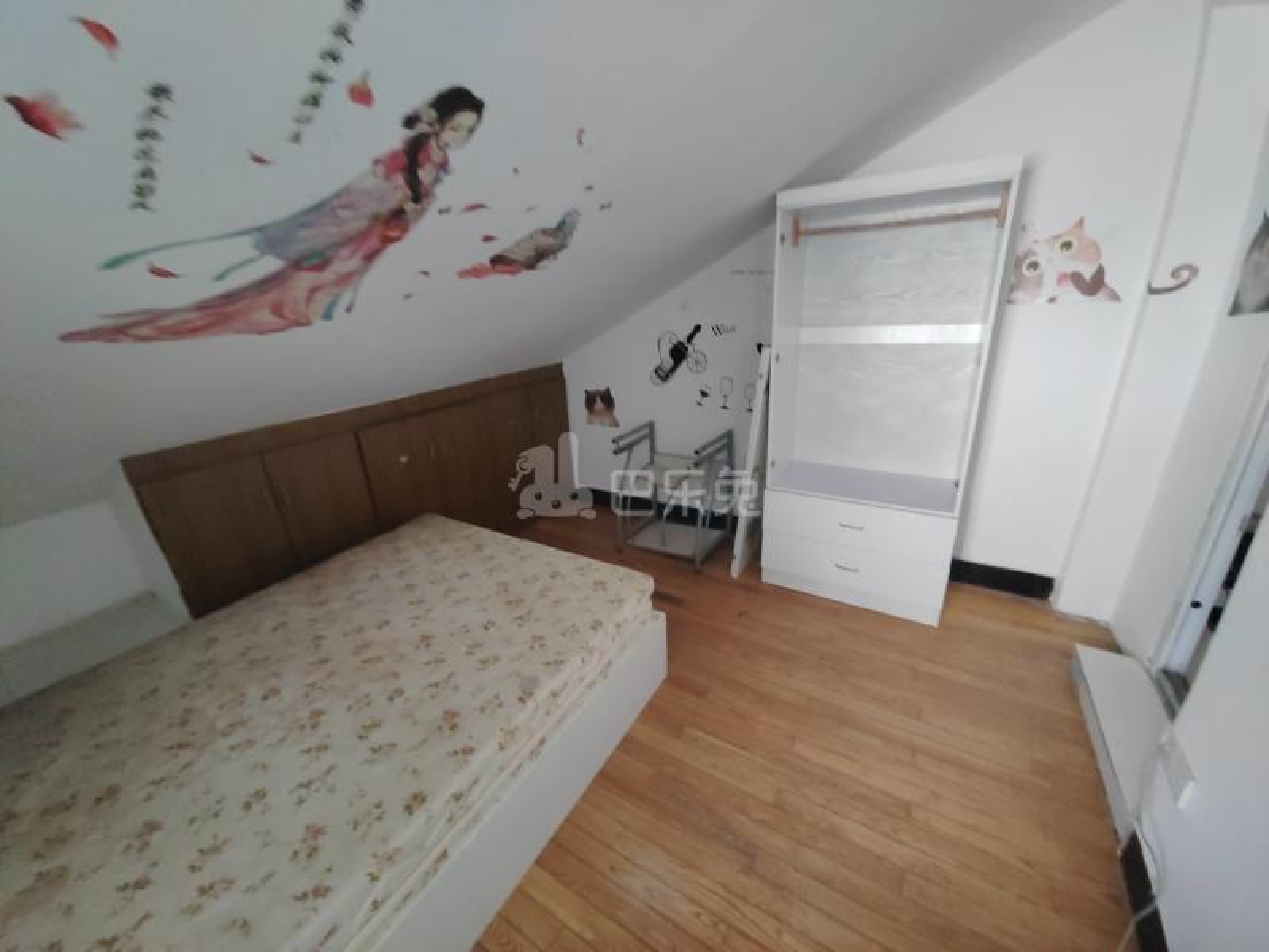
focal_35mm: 13
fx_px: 477
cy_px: 476
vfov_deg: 89.9
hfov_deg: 106.2
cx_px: 634
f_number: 2.2
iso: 706
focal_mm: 2.17
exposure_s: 1/50
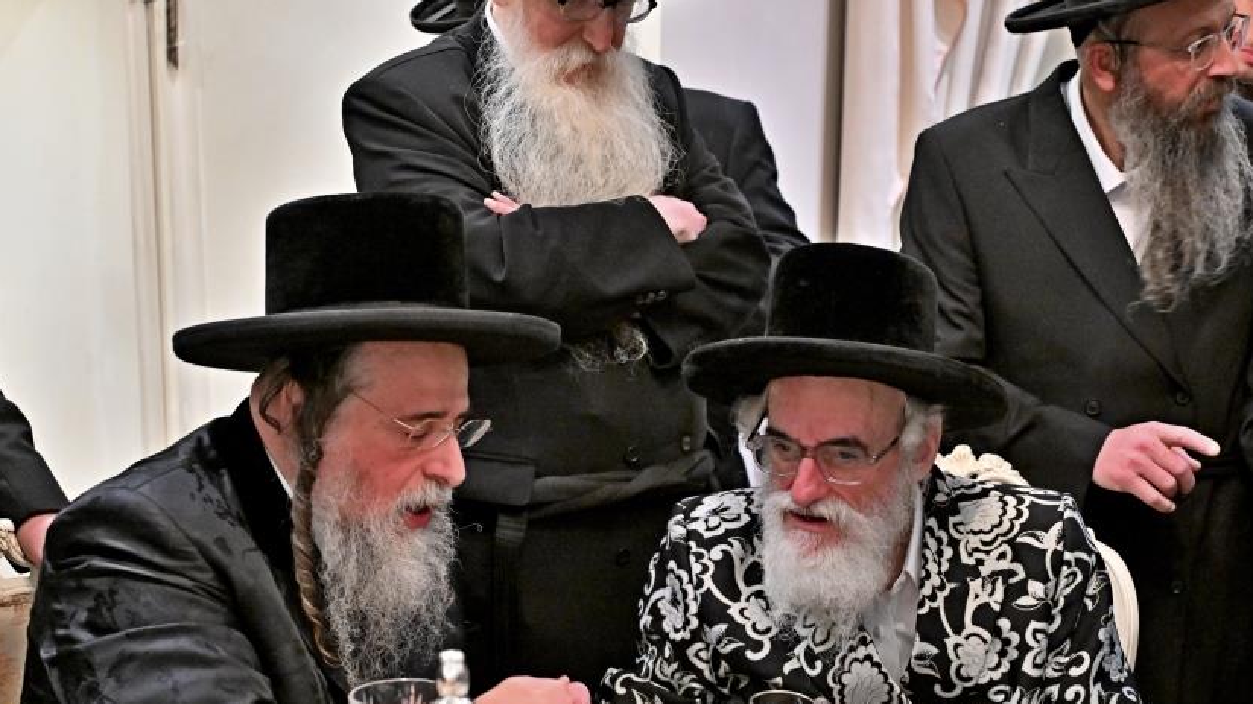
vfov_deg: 21.3
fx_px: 1860
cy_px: 492
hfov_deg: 37.2
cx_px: 703
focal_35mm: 56
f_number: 4
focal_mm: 43
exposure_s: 1/125
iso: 3200
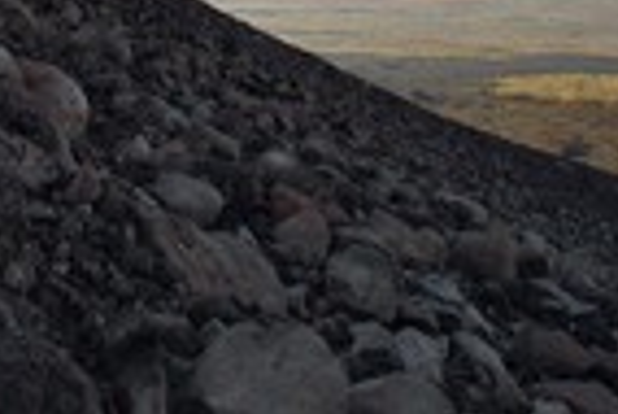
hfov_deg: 27.7
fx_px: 1220
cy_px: -187
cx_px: 104
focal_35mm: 71
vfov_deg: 17.5
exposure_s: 1/200
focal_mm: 24
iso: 200
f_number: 11
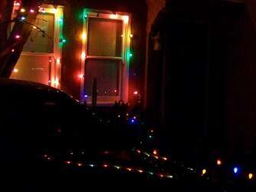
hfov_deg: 21.3
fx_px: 643
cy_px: 84
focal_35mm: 87
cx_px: 283
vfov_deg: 17.0
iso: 200
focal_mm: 6
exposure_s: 1/8
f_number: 2.7
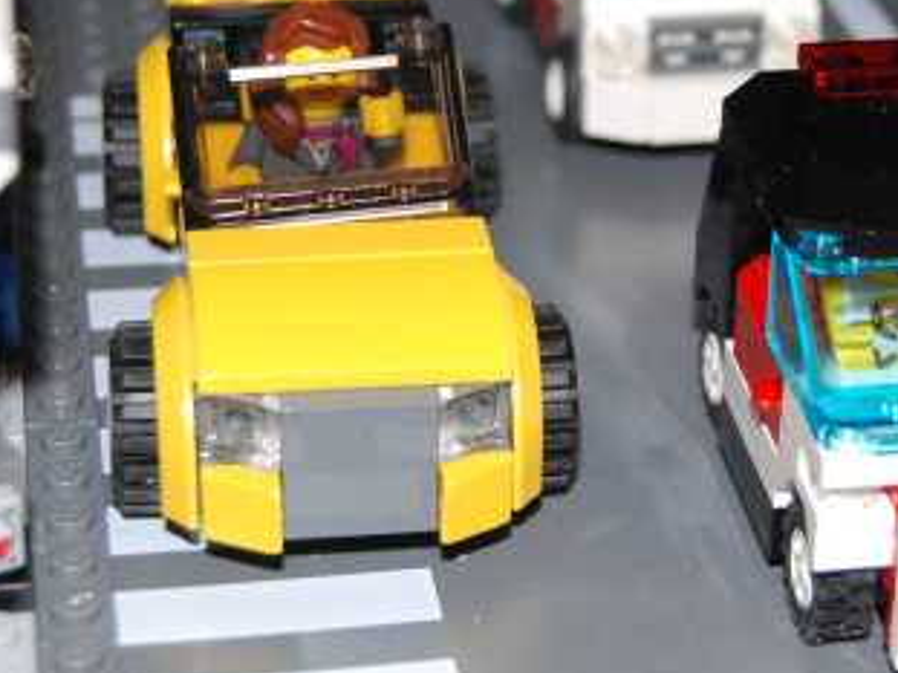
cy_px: 248
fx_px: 2930
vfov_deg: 13.1
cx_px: 632
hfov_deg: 17.4
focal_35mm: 113
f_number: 5.6
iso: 1600
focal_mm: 38
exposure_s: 1/60
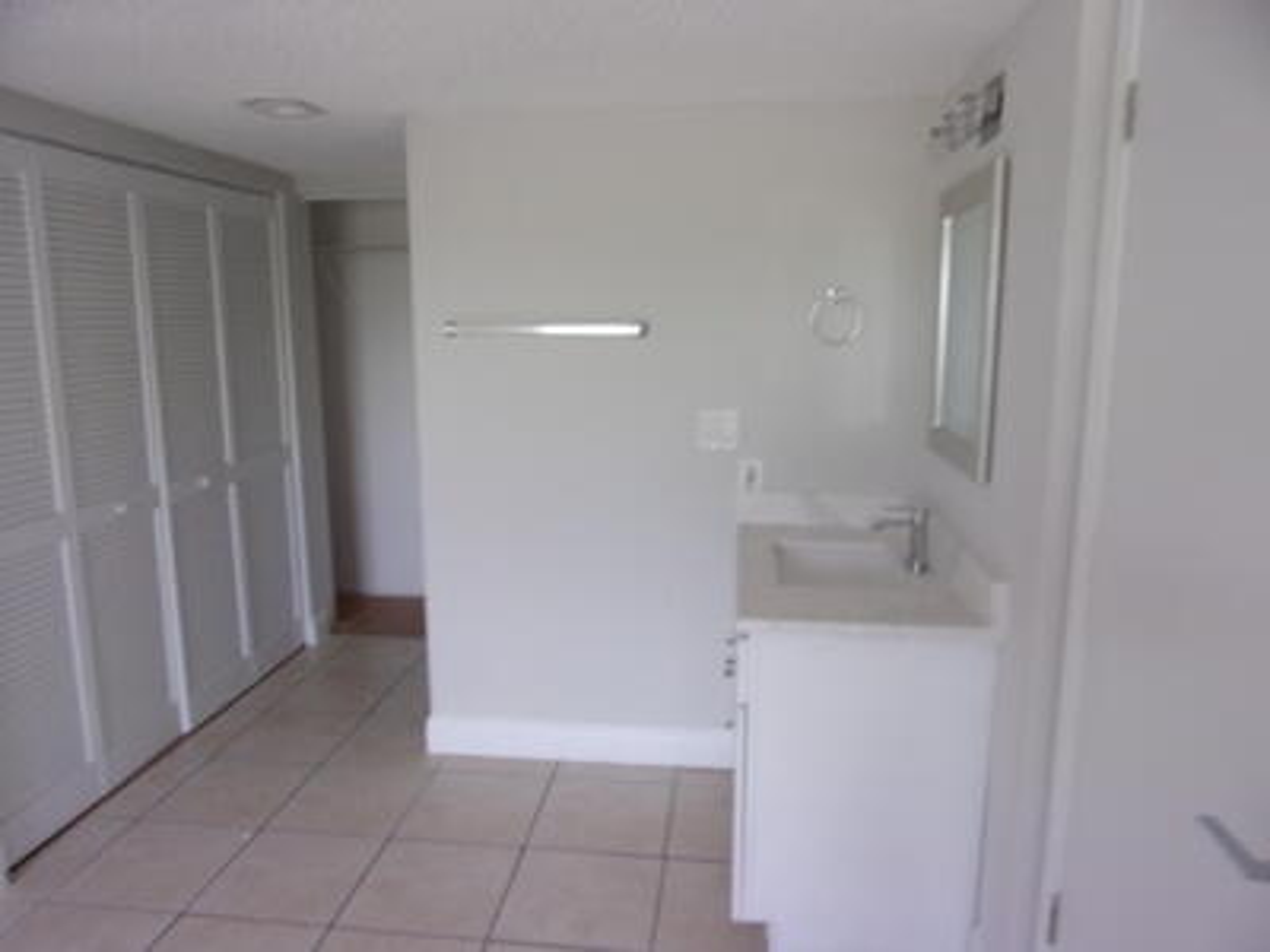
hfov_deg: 71.6
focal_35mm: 24
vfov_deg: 56.8
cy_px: 476
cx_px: 635
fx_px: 881
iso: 130
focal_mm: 4.3
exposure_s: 1/34
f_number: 3.3
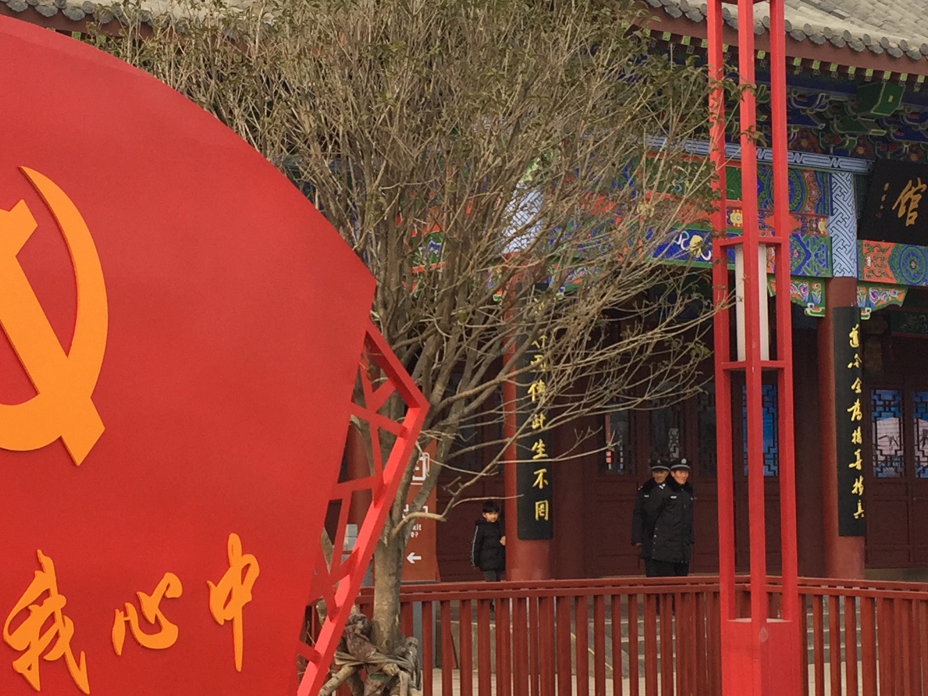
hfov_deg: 27.3
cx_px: 356
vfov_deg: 20.7
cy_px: 381
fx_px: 1904
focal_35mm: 71
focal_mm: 4.15
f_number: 2.2
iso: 32
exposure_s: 1/549
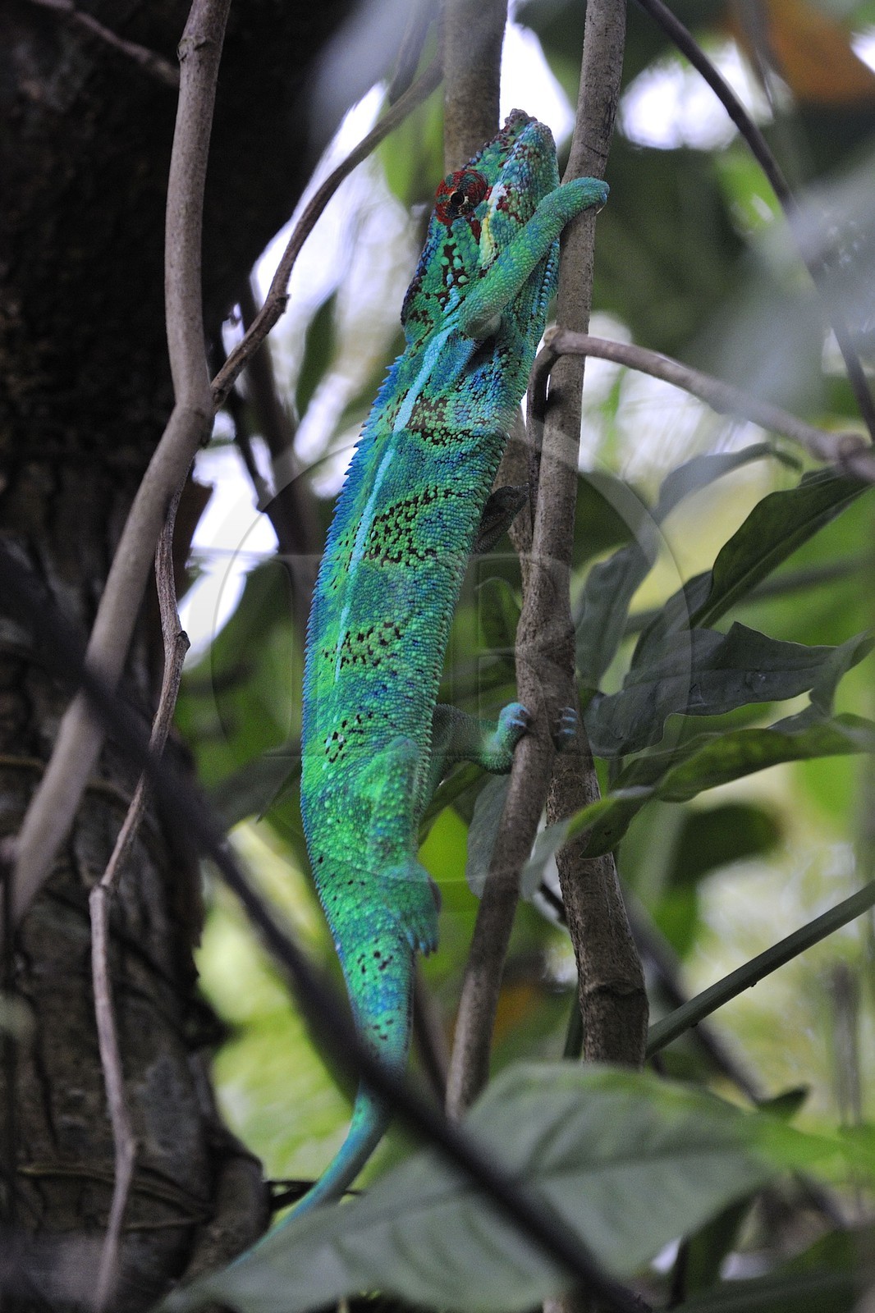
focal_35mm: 200
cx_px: 438
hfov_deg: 6.9
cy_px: 656
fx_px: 7294
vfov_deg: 10.3
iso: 1600
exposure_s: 1/125
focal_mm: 200
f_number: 6.3
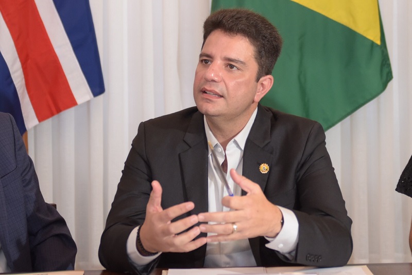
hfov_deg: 41.1
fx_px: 549
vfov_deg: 28.1
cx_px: 206
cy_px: 138
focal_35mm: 48
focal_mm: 48
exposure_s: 1/200
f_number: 2.8
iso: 1600
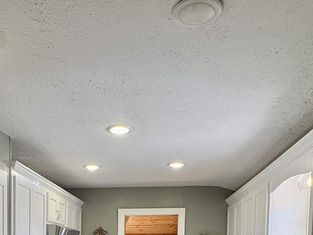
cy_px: 272
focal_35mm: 40
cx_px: 92
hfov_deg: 45.7
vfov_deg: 31.1
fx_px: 362
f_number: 2.2
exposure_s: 1/120
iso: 100
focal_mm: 2.22
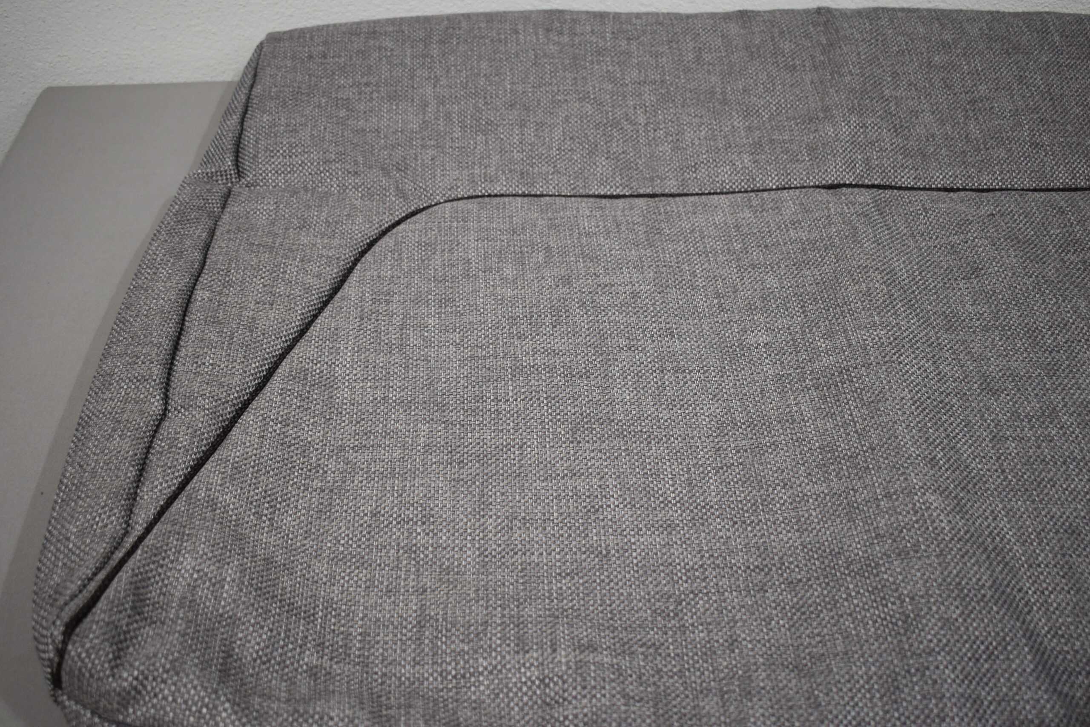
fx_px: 1135
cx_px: 545
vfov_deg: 35.5
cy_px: 364
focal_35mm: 38
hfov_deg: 51.3
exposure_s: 1/250
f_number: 4
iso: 720
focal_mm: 25
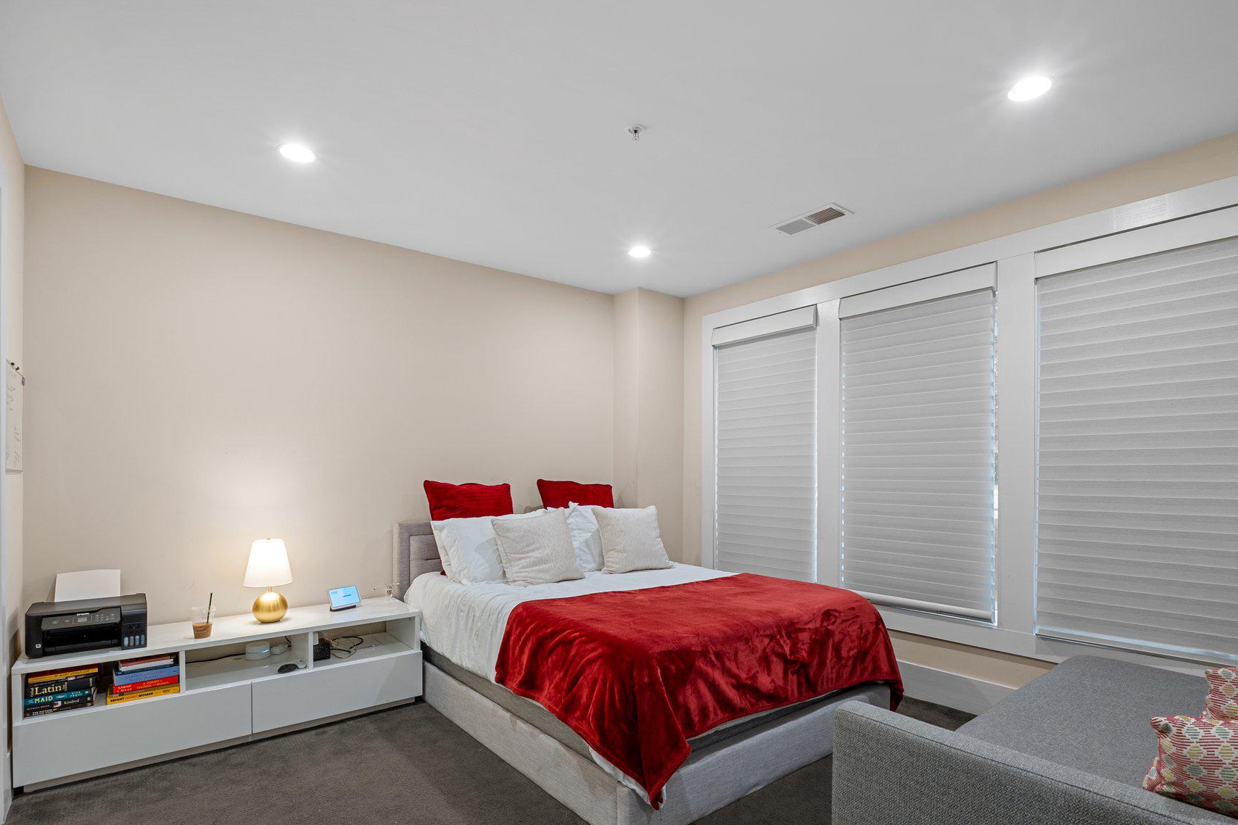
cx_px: 629
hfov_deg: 90.0
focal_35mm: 18
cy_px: 452
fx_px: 619
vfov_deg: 67.2
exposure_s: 2
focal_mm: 10
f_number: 9
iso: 100
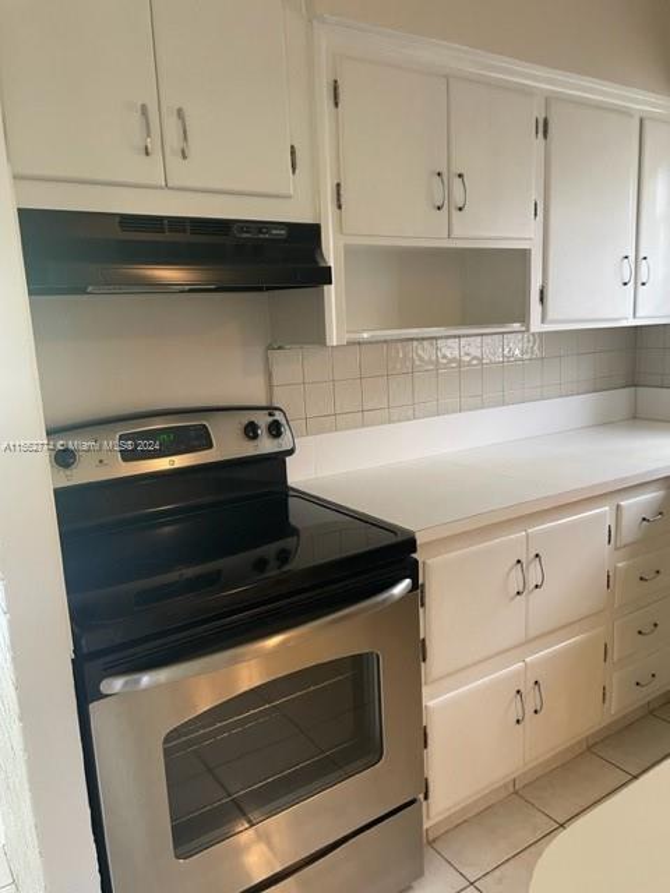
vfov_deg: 67.3
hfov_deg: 53.1
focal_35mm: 26
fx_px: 671
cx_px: 335
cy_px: 446
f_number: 1.6
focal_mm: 4.2
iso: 200
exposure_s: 1/60
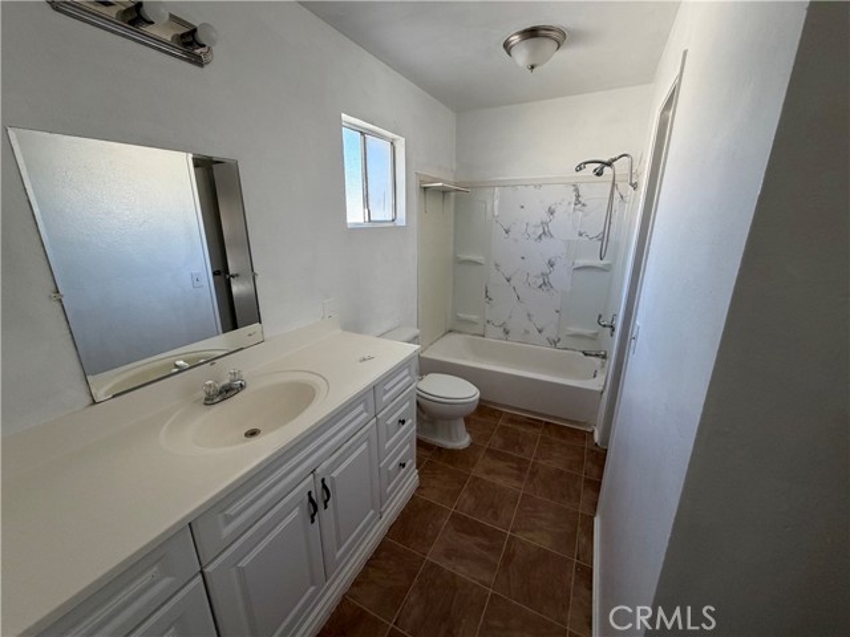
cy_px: 318
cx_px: 425
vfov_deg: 85.7
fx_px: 344
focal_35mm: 14
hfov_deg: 102.1
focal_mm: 2.22
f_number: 2.2
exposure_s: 1/121
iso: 200
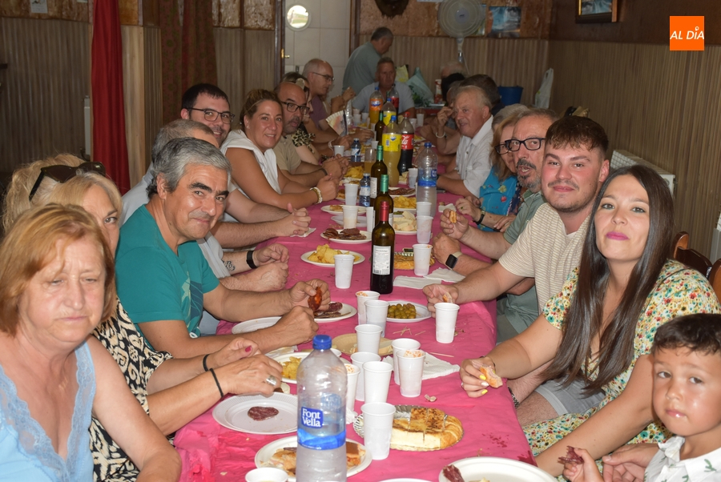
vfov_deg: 26.5
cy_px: 241
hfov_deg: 38.8
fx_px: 1022
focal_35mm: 51
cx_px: 360
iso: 800
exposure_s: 1/100
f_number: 5
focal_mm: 34
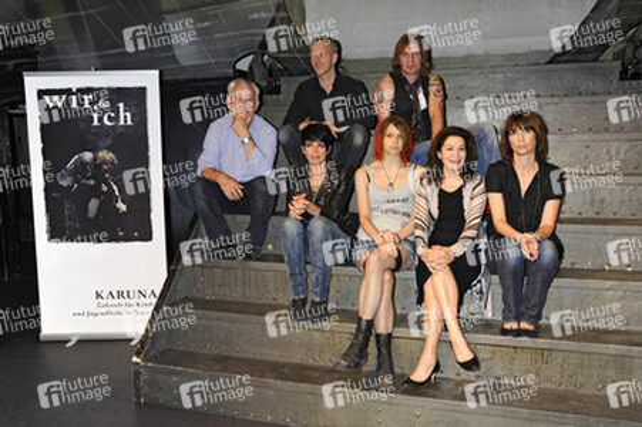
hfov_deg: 60.3
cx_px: 321
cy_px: 214
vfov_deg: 42.3
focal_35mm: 31
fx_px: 552
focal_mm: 31
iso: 800
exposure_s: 1/160
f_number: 5.6
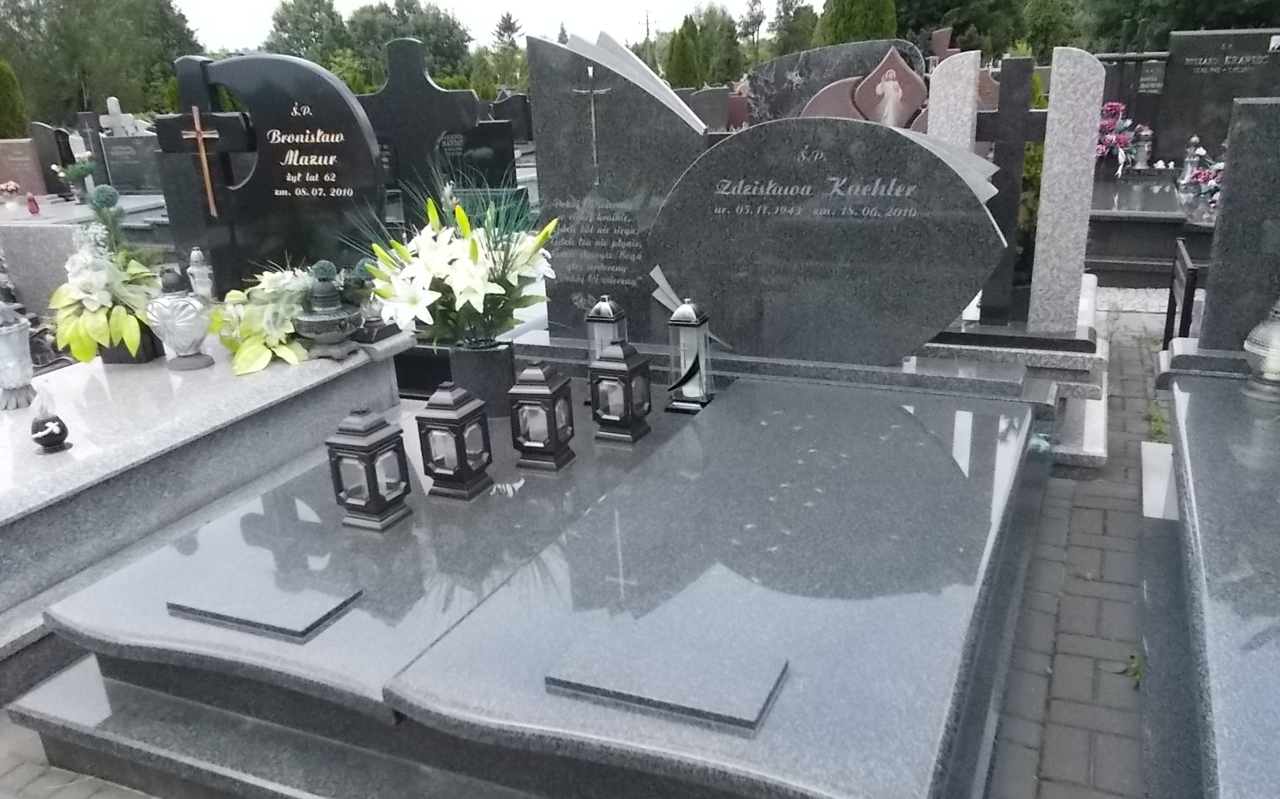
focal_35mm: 28
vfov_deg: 44.5
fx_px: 977
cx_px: 640
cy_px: 443
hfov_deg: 66.5
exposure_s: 1/320
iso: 400
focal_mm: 4.6
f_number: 8
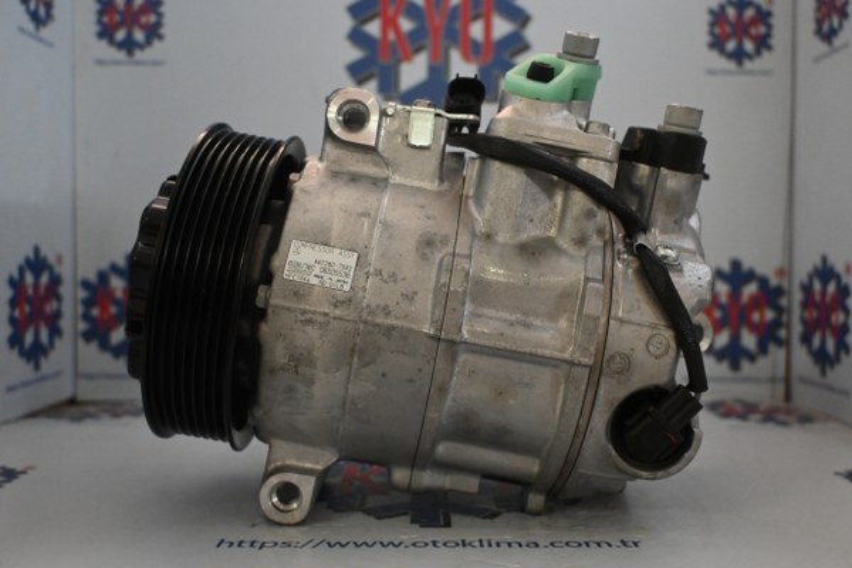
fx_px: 816
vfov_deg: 38.4
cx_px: 426
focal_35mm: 34
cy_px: 284
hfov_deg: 55.1
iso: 3200
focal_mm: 23
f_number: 4.2
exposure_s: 1/80
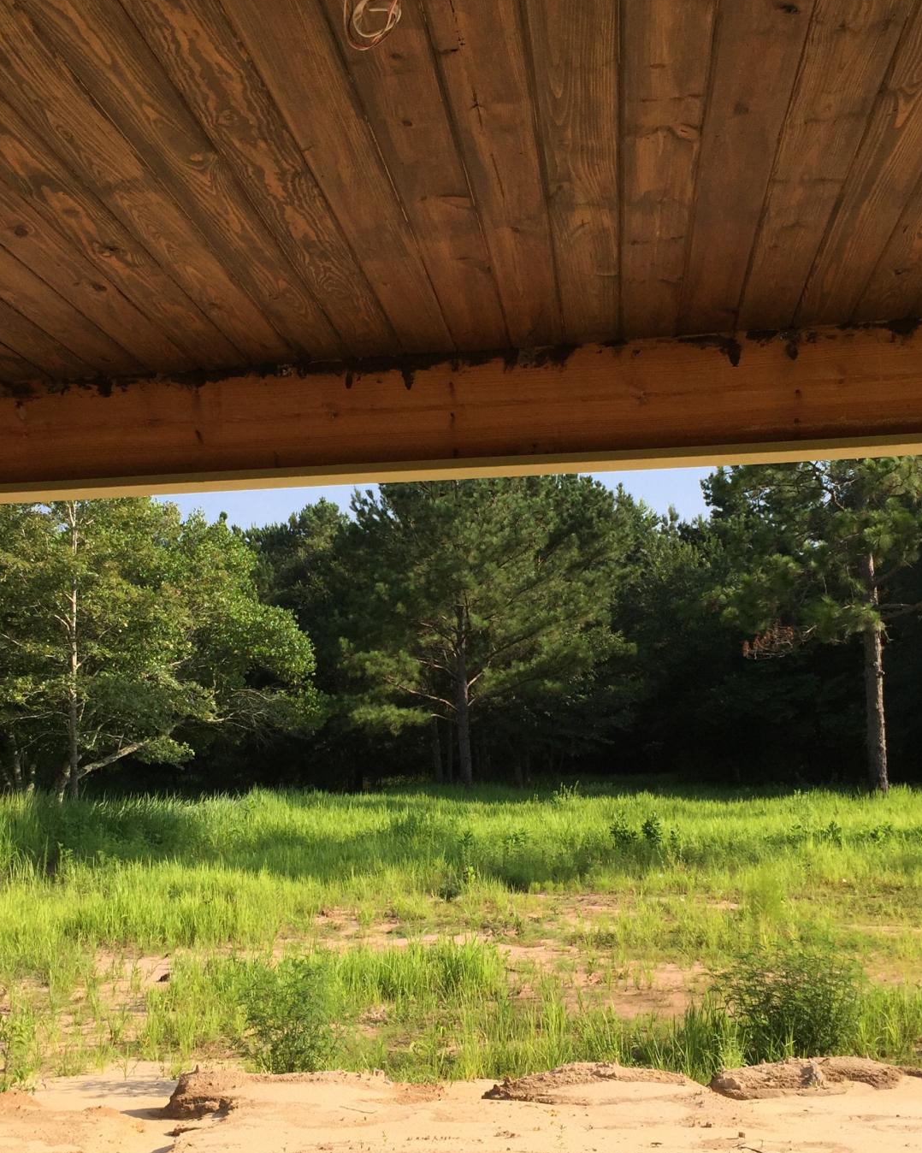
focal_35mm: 42
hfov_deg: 35.5
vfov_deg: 43.7
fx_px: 1433
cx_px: 368
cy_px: 678
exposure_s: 1/1721
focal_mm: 4.15
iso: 32
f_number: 2.2
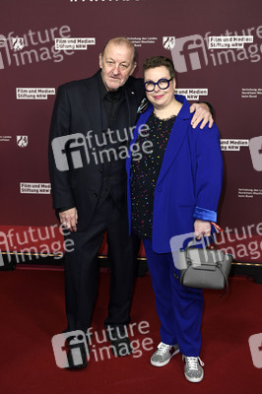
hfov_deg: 26.9
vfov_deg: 39.6
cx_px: 131
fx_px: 547
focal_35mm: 50
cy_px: 197
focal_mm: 50
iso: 800
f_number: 4
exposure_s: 1/320
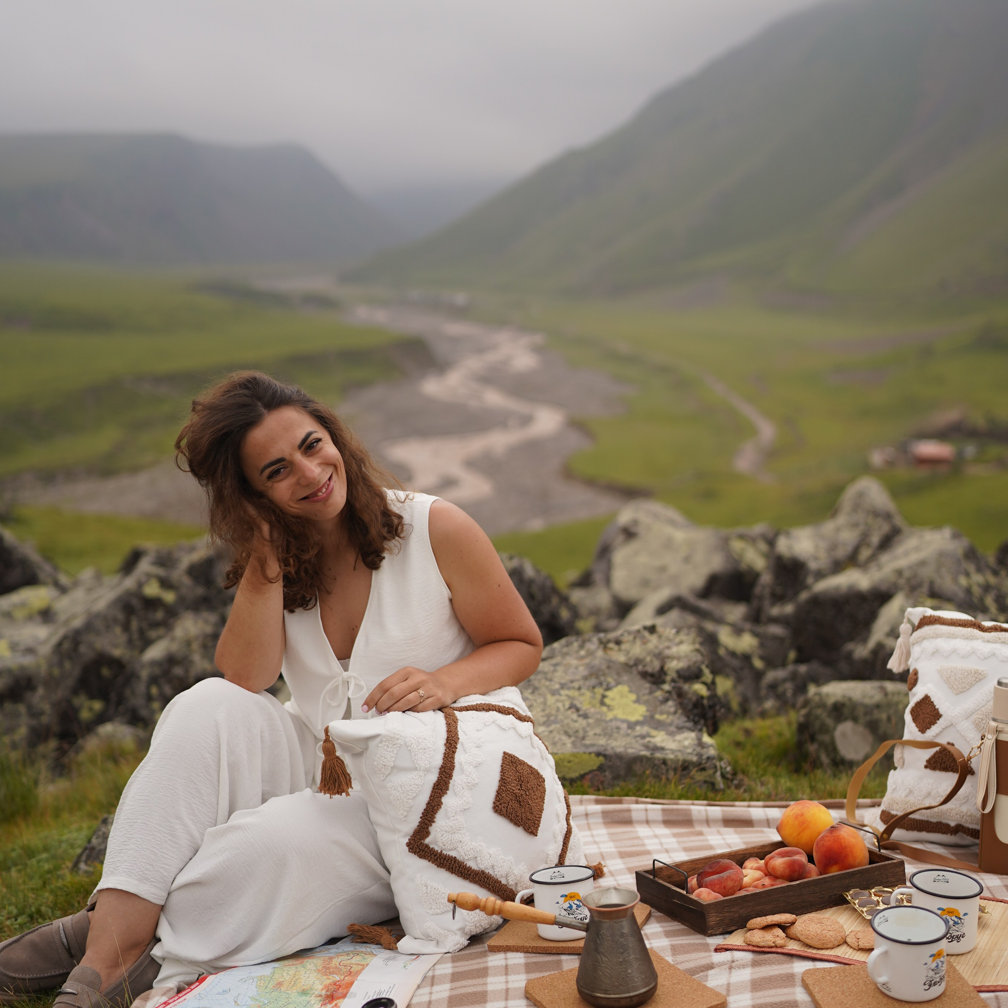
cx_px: 507
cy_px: 453
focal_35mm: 45
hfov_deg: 37.6
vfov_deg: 37.5
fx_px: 1483
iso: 100
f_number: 1.6
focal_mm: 35
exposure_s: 1/2500
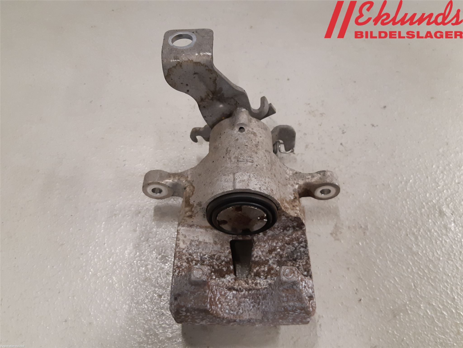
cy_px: 174
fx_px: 348
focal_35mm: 26
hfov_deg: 67.3
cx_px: 232
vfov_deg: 53.1
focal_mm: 3.93
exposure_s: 1/50
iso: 200
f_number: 1.7
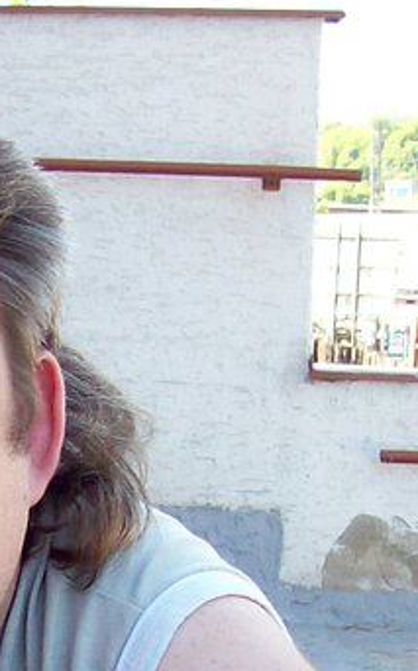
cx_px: -128
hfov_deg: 9.6
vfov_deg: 15.3
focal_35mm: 134
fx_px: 2449
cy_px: 705
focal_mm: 6
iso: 80
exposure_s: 1/171
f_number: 2.7
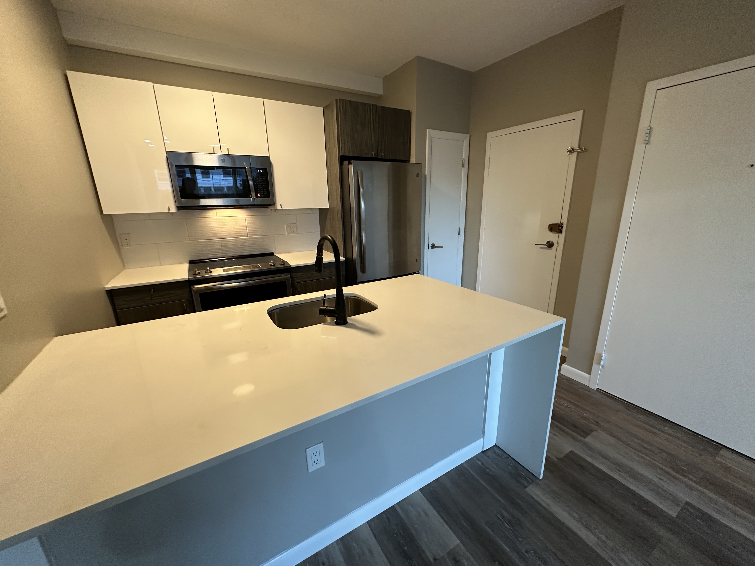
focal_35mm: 14
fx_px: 305
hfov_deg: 102.1
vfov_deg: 85.7
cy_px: 283
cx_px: 378
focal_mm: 2.22
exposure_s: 1/60
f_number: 2.2
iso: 250
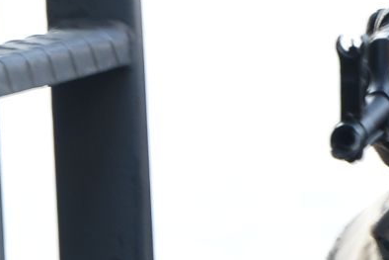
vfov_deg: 1.6
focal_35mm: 862
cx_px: 834
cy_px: 124
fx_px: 9317
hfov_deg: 2.4
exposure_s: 1/50
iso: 500
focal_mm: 170
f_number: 13
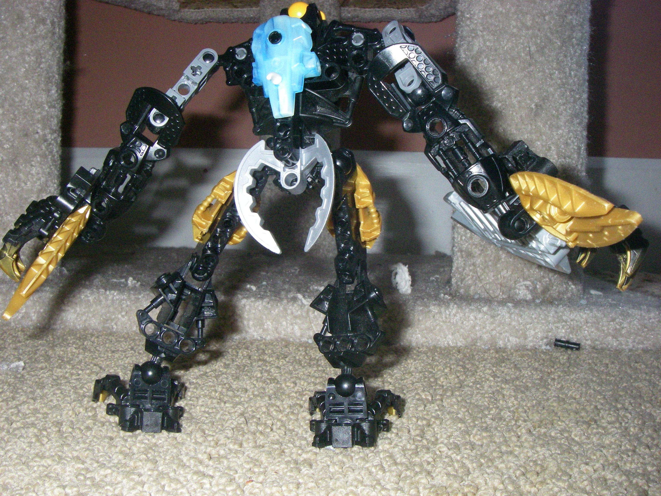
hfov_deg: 49.0
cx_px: 330
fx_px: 726
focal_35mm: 38
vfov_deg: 37.7
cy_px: 248
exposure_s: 1/50
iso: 400
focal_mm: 6.3
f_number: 6.6
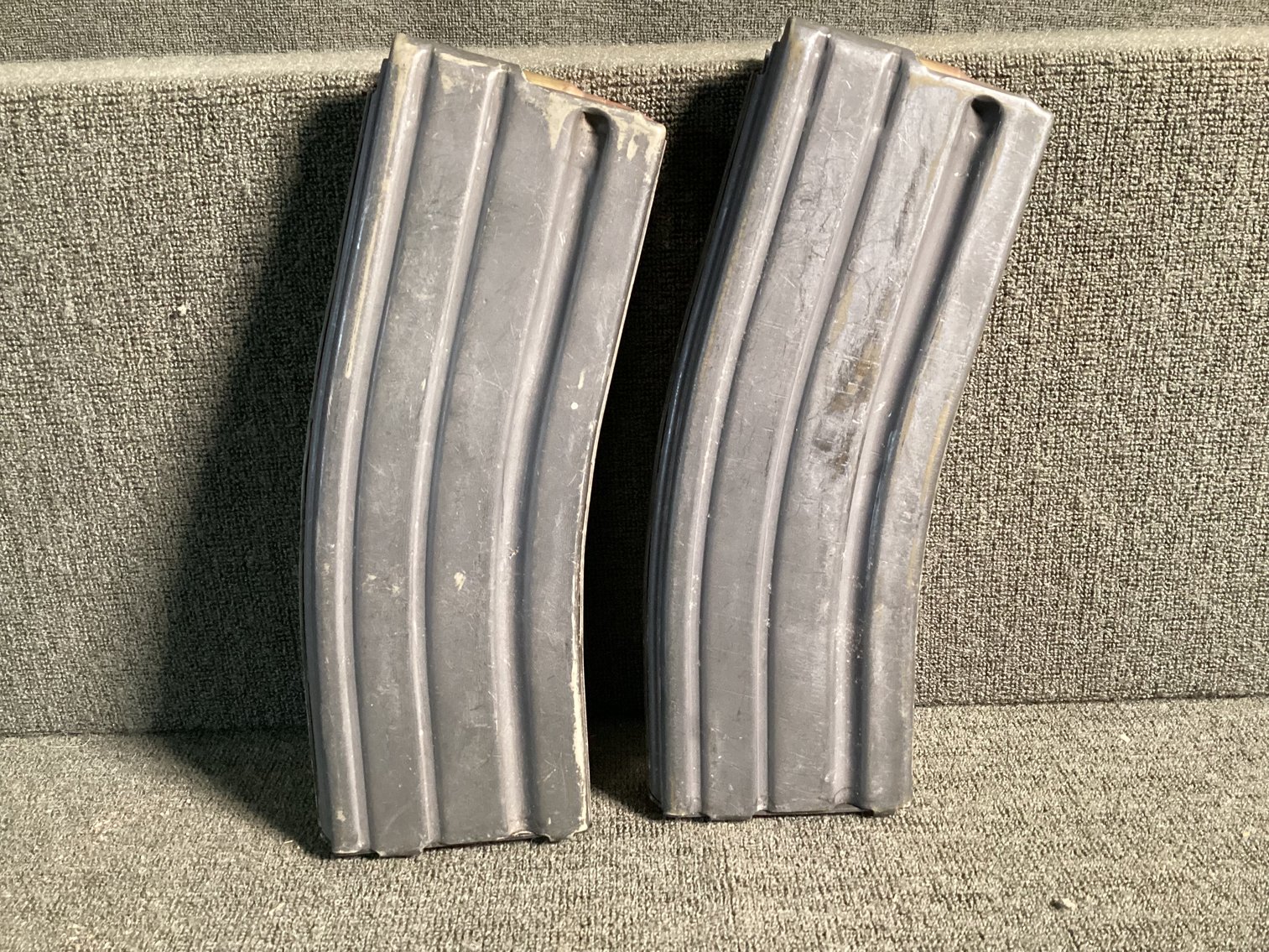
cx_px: 634
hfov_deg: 58.3
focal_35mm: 31
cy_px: 476
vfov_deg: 45.4
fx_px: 1137
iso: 400
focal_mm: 3.3
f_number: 2.4
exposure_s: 1/40
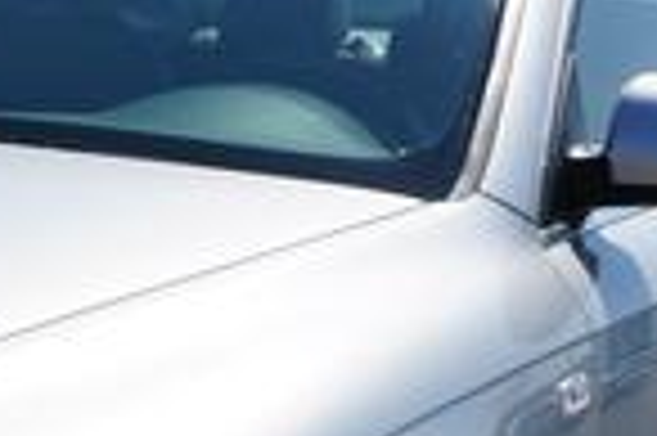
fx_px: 2151
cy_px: 942
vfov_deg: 10.4
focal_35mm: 118
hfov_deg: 16.6
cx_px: -135
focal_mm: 18
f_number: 13
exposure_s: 1/160
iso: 100
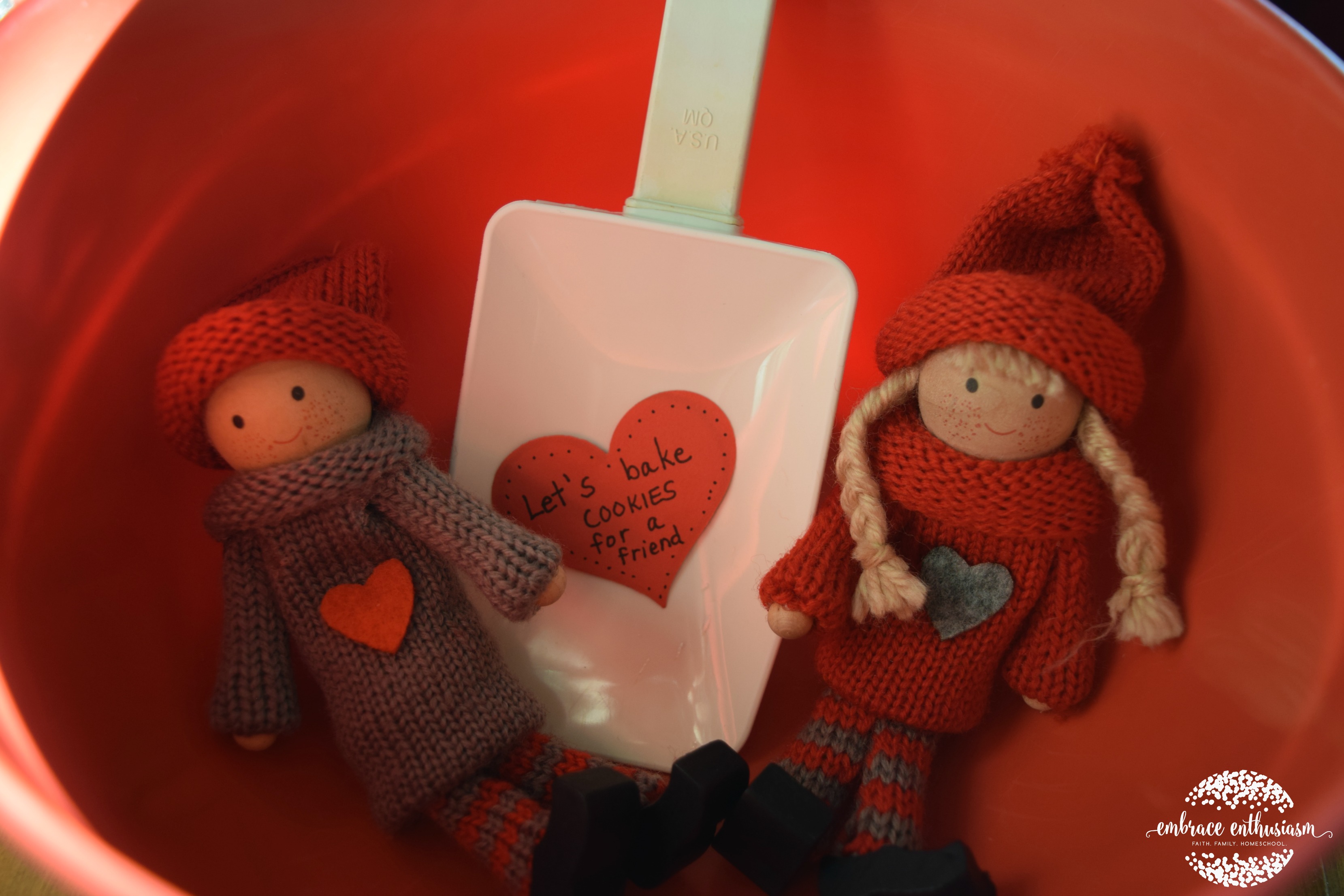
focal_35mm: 36
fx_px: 1344
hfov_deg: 53.1
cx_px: 672
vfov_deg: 36.9
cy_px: 448
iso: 400
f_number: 4
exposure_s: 1/60
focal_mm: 24
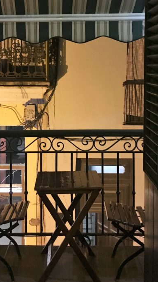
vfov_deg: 41.4
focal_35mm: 49
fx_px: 365
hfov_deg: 24.3
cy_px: 87
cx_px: 47
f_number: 2.2
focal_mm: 4.15
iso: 400
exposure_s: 1/15
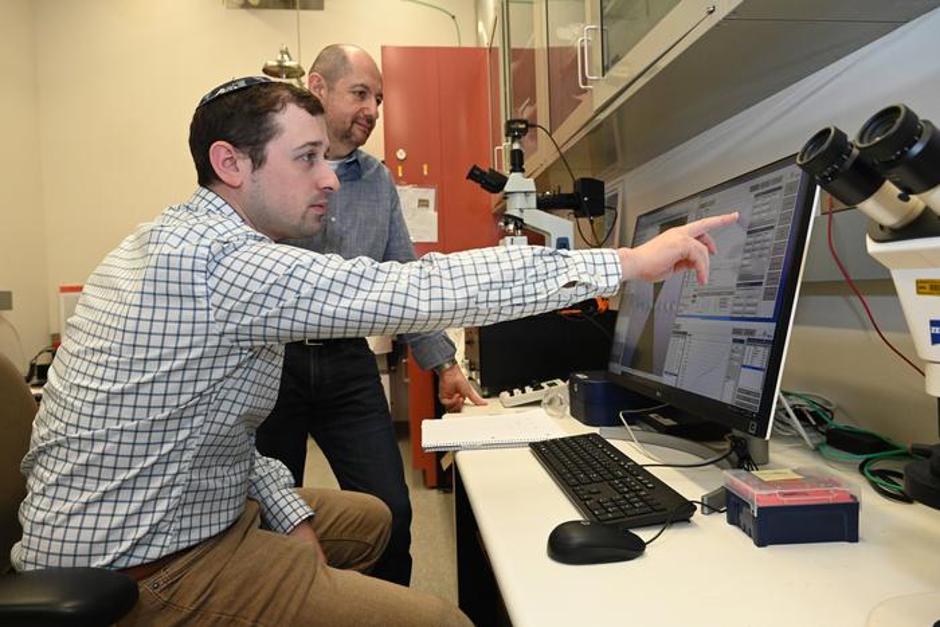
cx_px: 470
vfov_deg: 53.2
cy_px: 314
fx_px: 627
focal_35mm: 24
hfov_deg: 73.7
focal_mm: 24
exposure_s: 1/160
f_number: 7.1
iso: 3200
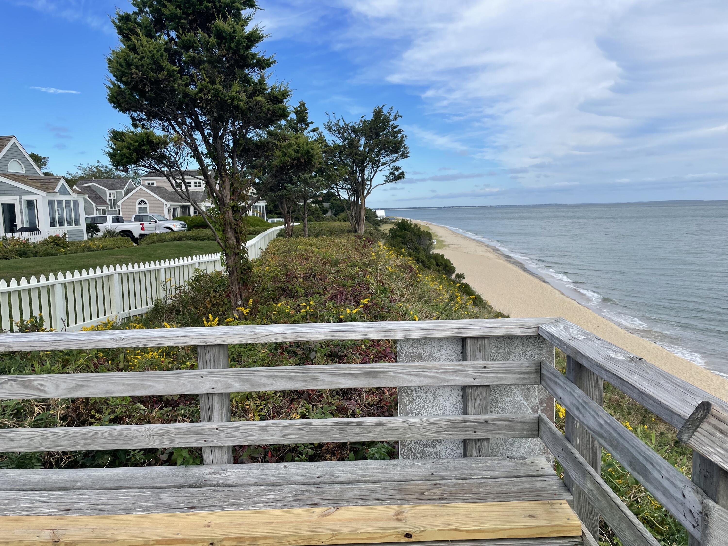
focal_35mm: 26
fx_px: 547
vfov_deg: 53.1
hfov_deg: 67.3
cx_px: 364
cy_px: 273
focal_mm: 4.2
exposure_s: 1/2618
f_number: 1.6
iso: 32
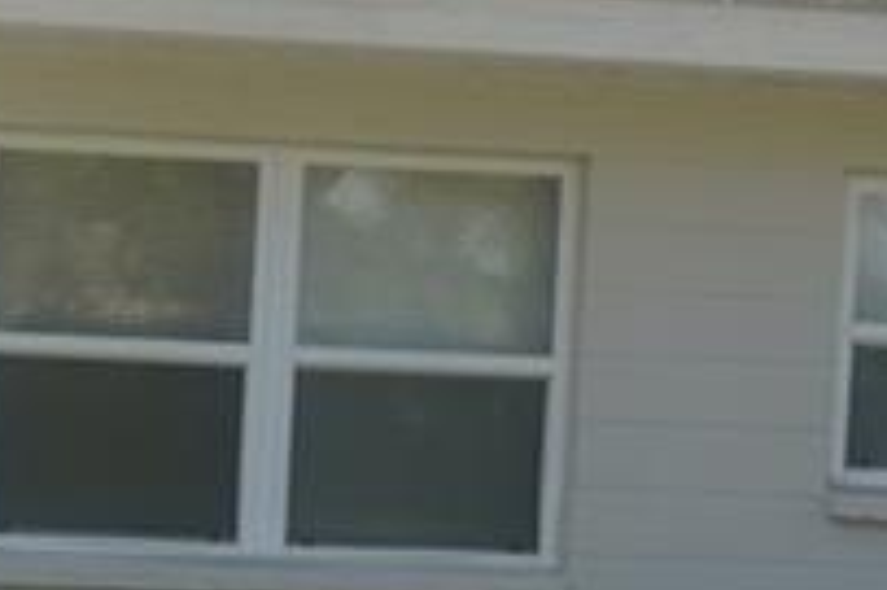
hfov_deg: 10.7
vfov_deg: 7.2
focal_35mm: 189
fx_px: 4653
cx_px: -135
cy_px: 647
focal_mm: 16
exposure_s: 1/125
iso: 100
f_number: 9
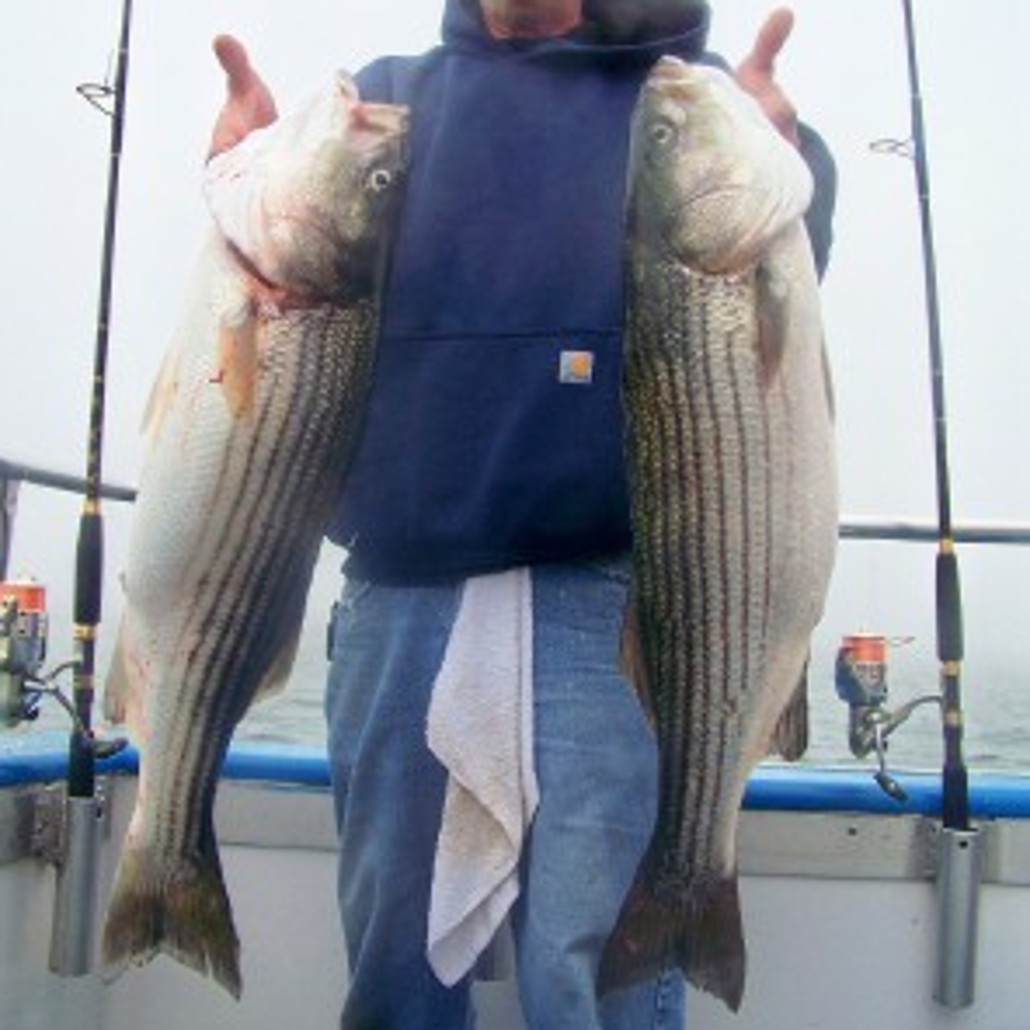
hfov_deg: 39.2
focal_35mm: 43
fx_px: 1448
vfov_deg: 39.0
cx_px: 512
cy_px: 411
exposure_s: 1/500
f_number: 4
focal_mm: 5.85
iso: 64
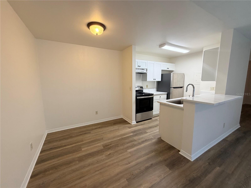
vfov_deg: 85.7
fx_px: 102
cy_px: 94
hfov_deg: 102.1
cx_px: 126
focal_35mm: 14
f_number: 2.2
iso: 250
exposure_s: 1/120
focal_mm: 2.22
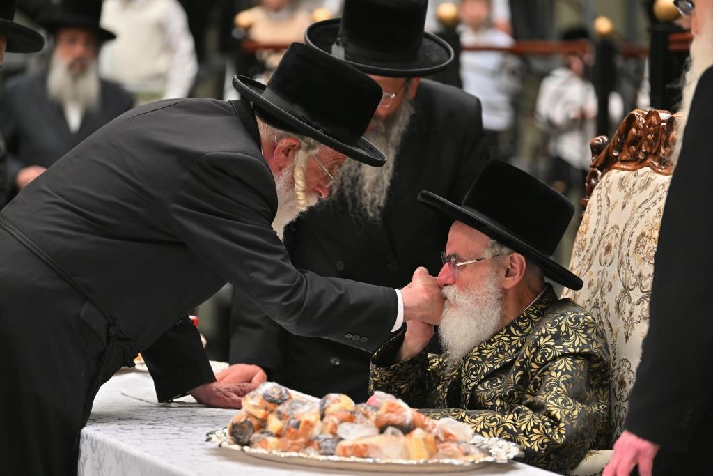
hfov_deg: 13.7
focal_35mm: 150
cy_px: 238
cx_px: 356
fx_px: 2971
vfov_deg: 9.2
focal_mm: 150
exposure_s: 1/320
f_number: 2.8
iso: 320
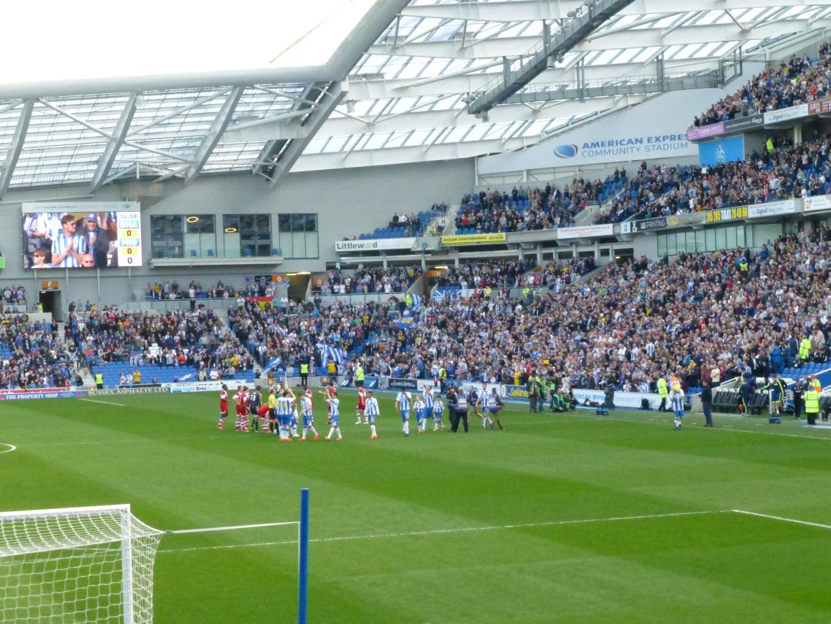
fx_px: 1921
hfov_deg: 24.4
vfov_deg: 18.4
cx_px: 413
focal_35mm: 80
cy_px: 315
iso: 1600
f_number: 5.1
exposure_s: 1/1300
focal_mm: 14.2
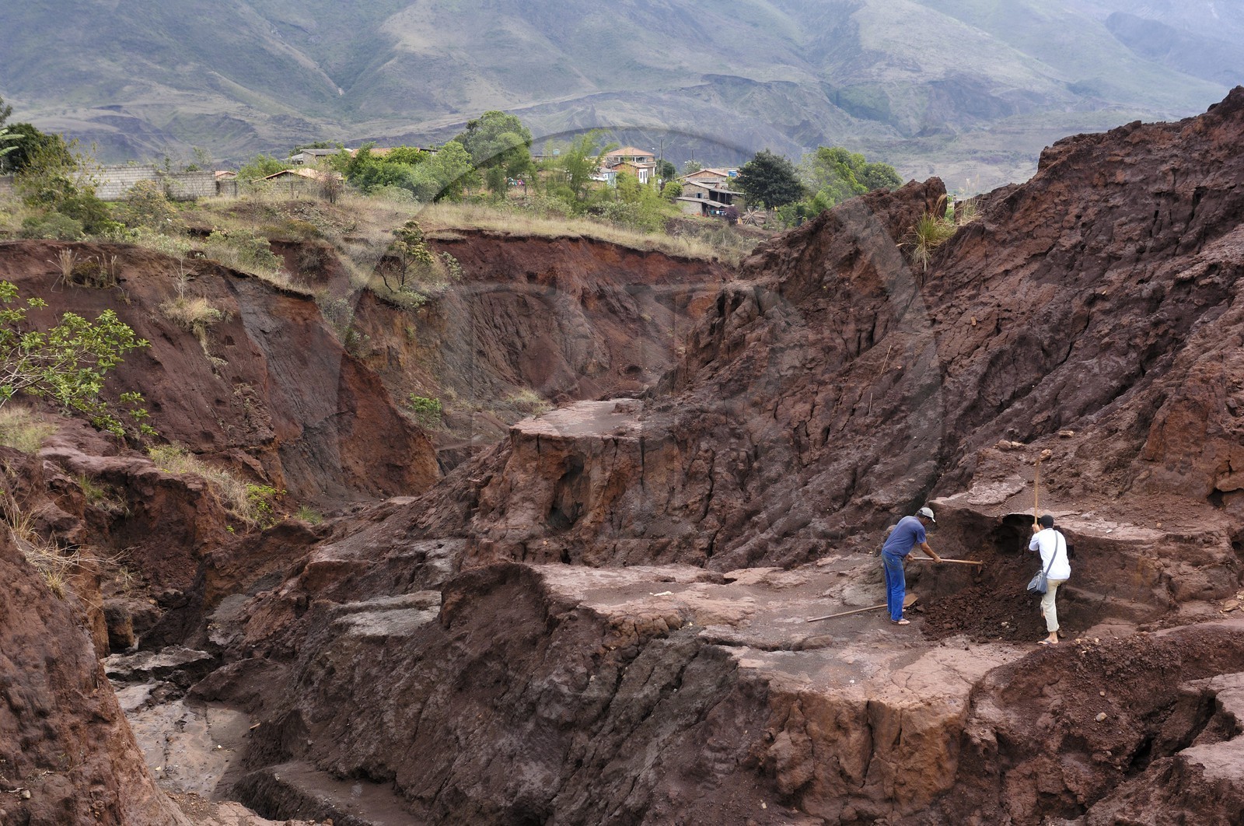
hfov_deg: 46.5
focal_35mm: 42
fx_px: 1449
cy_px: 413
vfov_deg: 31.8
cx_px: 622
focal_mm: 28
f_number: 4.8
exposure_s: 1/100
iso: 100
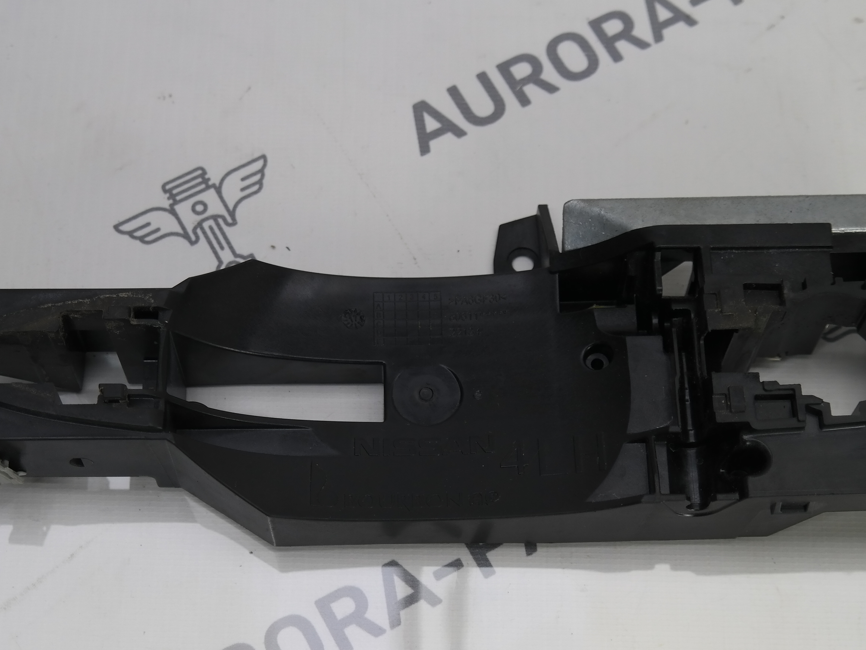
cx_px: 434
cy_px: 389
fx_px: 1651
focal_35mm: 66
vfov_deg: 22.2
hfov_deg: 29.4
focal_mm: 27
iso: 200
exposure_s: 1/100
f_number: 4
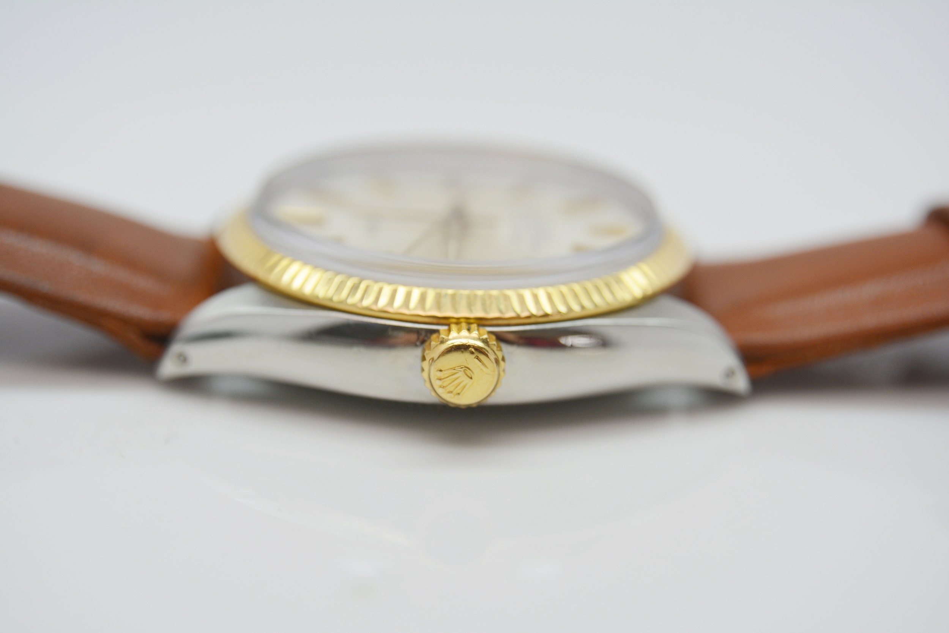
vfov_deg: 23.8
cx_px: 474
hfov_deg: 35.1
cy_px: 316
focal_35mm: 57
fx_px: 1503
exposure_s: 1/160
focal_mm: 38
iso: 200
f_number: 6.3
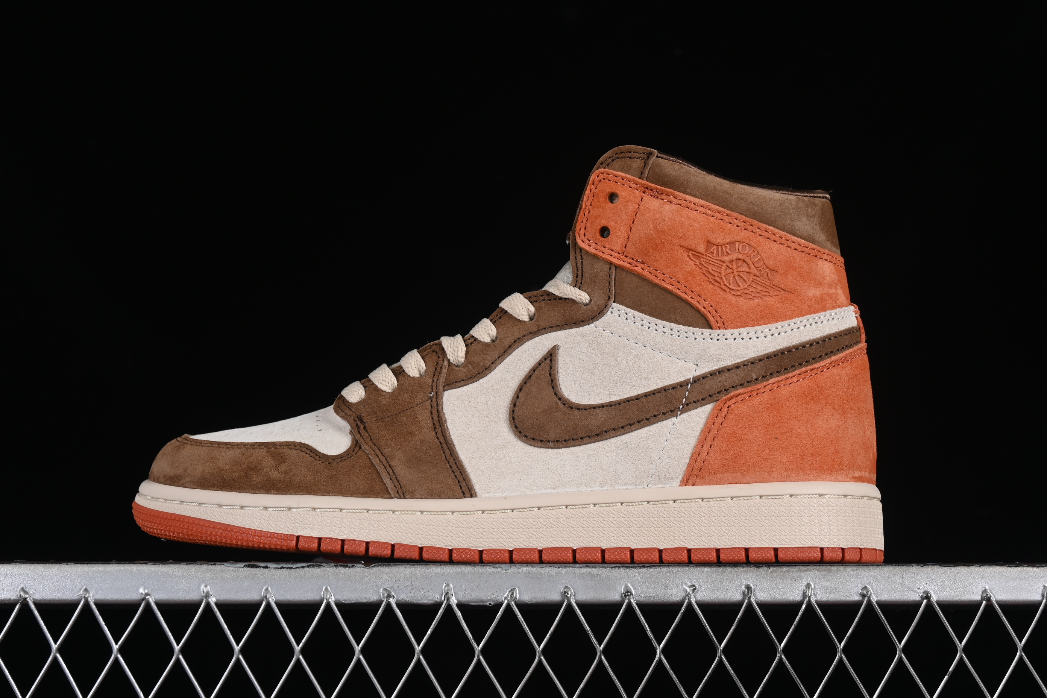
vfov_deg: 18.2
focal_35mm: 75
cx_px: 524
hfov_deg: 27.0
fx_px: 2181
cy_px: 349
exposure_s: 1/80
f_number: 8
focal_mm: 50
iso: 160
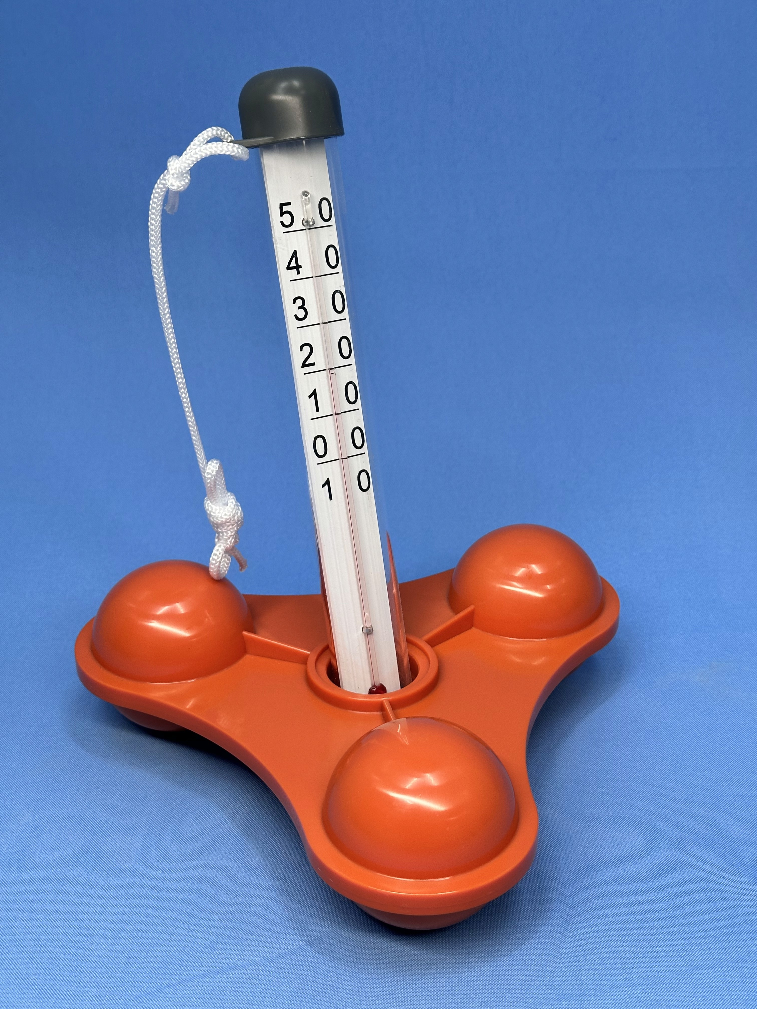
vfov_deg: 39.7
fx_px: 1400
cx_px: 378
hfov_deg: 30.3
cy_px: 504
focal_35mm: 48
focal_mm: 6.86
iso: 40
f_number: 1.78
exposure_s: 1/114
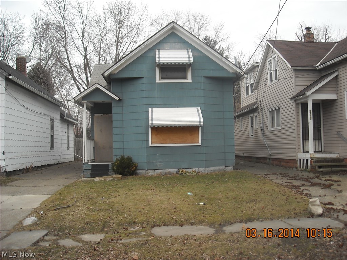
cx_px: 174
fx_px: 351
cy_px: 130
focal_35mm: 35
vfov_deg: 40.7
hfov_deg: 52.6
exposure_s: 1/323
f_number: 2.8
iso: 64
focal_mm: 5.7
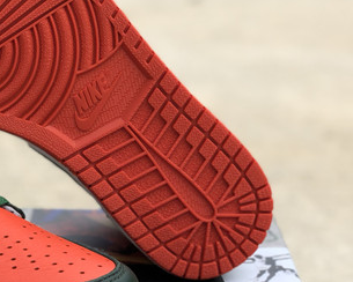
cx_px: -24
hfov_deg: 15.3
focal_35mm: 123
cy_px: 180
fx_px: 1285
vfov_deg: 12.5
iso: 16
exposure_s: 1/410
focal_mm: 6
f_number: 2.4
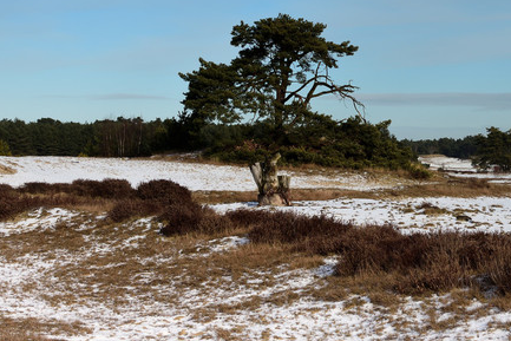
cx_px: 411
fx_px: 1376
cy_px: 35
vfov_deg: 14.0
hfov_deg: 20.8
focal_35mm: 97
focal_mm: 35
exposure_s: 1/60
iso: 100
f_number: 6.3
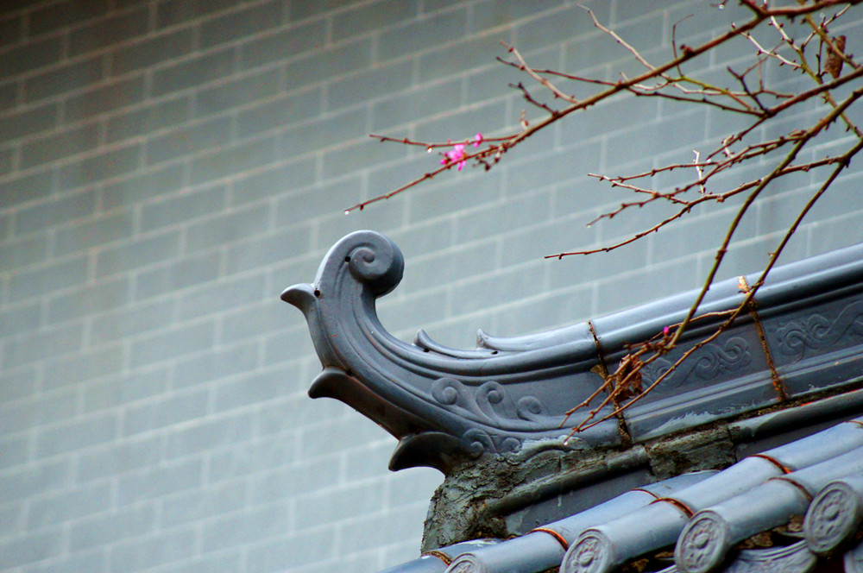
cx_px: 432
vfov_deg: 4.6
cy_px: 286
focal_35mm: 300
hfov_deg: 6.9
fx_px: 7182
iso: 1250
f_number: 5.6
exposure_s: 1/320
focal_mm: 200
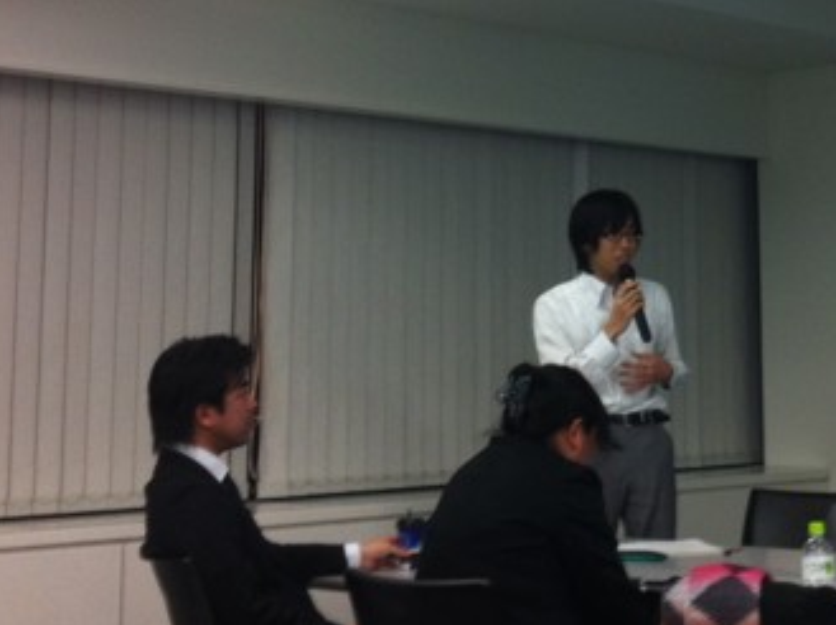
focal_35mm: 85
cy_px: 66
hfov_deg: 22.7
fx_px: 2051
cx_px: 663
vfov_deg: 17.1
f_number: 2.8
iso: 100
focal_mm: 3.85
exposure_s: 1/17
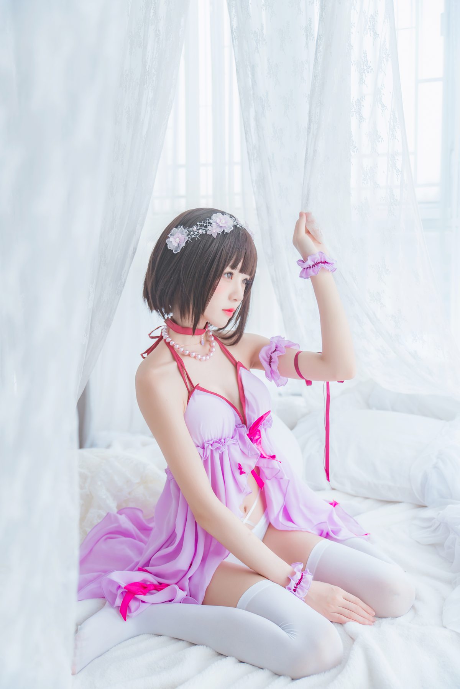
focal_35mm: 36
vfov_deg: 53.1
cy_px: 344
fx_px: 690
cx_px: 230
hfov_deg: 36.9
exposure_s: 1/320
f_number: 2.8
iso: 800
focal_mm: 36
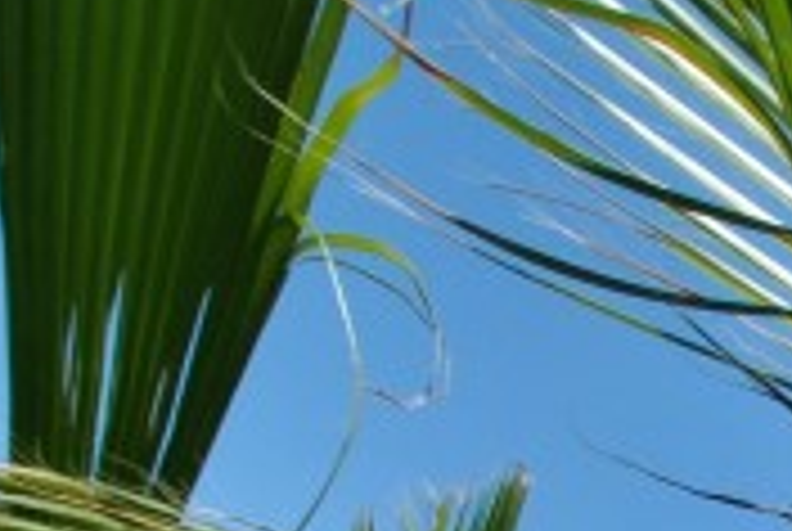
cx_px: 1514
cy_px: 1152
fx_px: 2160
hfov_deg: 16.5
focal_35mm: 98
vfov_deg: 12.0
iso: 100
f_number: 9
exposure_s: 1/320
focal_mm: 10
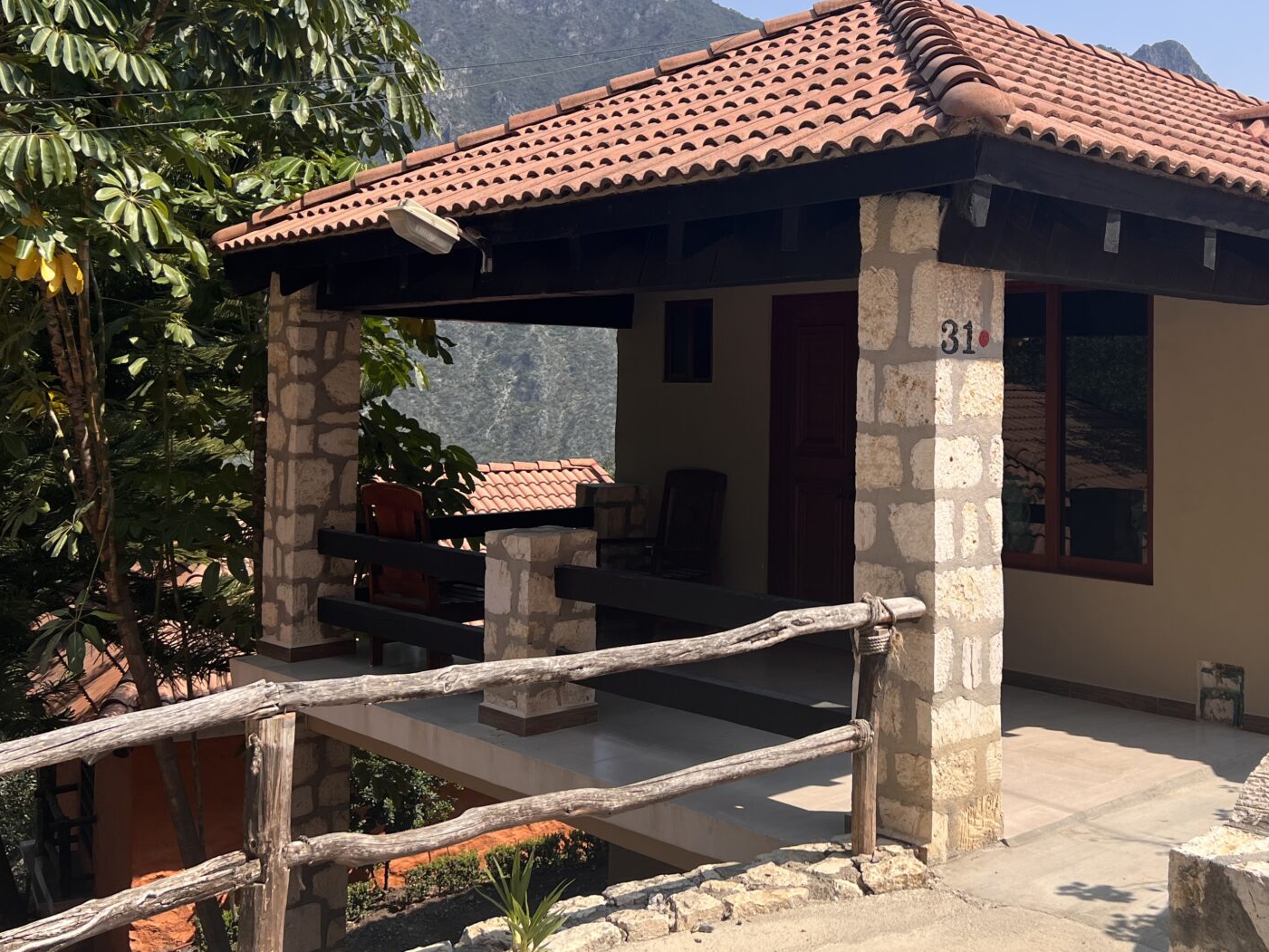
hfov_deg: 48.2
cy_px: 367
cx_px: 837
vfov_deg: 37.5
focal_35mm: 38
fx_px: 1393
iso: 50
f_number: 1.5
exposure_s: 1/4115
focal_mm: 5.7
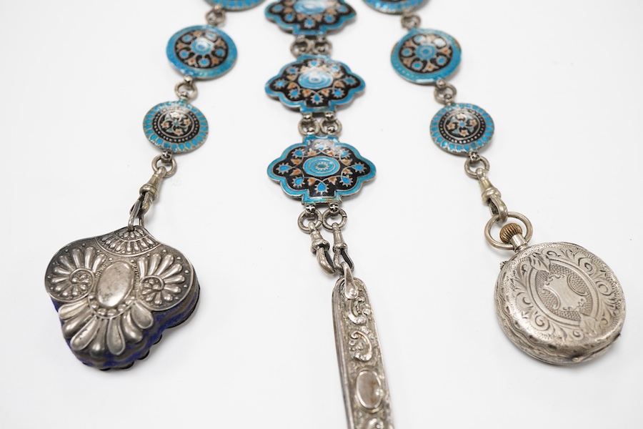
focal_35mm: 45
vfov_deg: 29.9
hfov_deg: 43.6
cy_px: 214
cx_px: 322
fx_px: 804
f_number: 9
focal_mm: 30
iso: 1250
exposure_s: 1/125
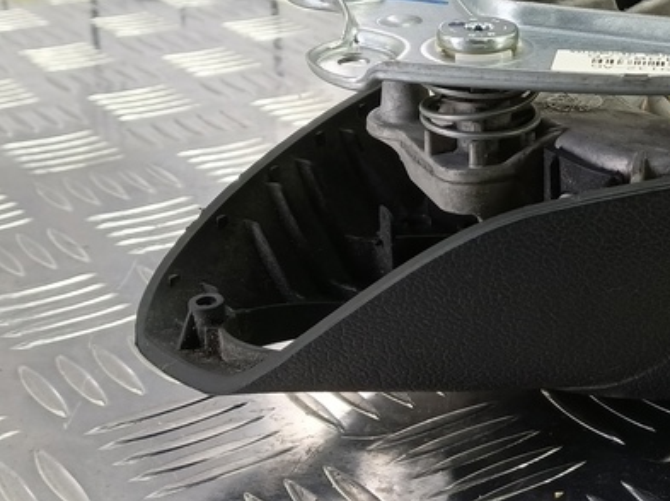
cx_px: 723
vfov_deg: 24.2
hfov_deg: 29.3
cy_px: 160
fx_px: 1160
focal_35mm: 60
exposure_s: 1/50
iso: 187
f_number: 1.6
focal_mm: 4.11
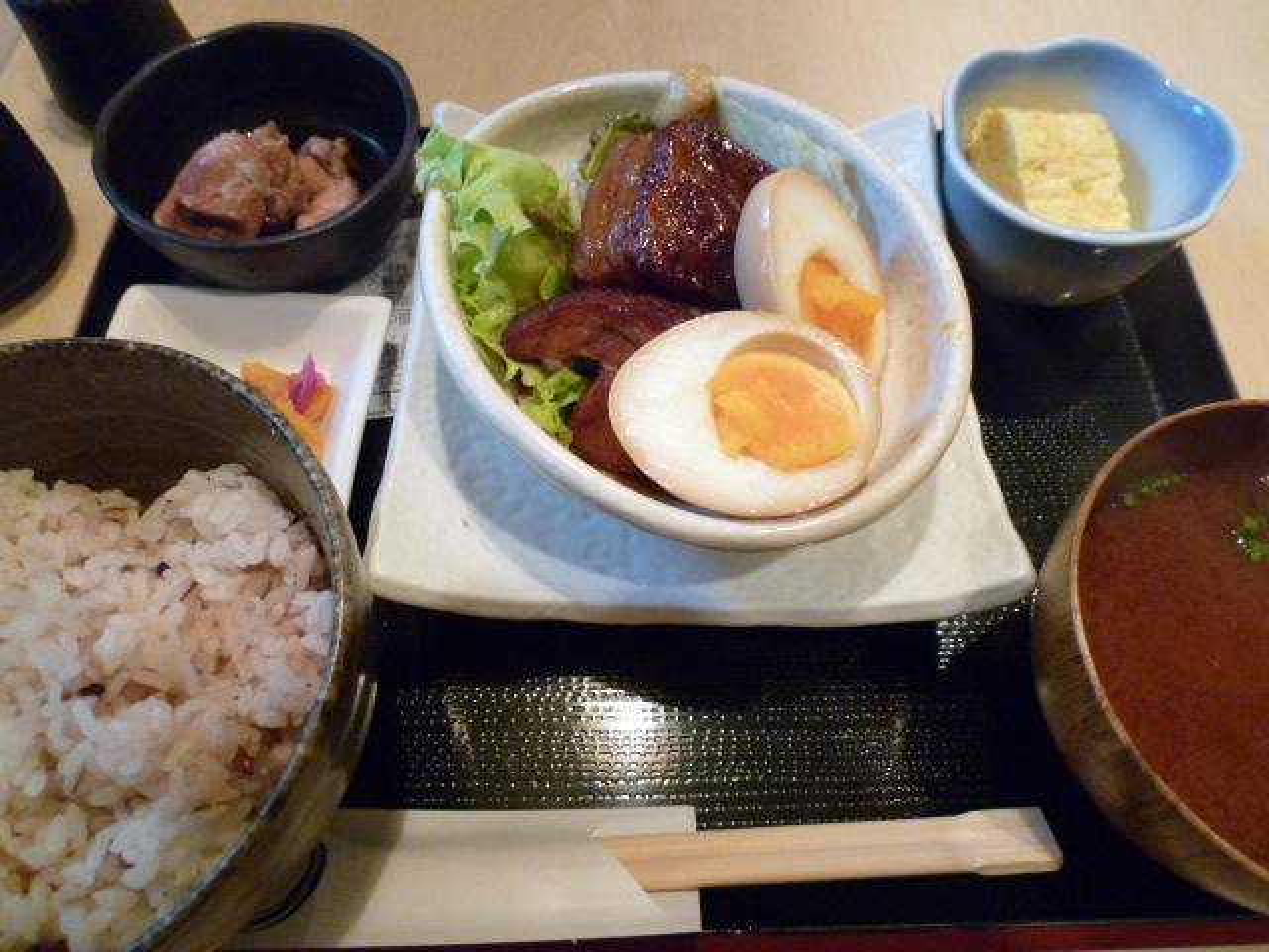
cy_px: 476
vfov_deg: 56.8
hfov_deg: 71.6
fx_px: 880
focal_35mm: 24
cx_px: 634
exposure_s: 1/20
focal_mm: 4.3
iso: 400
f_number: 2.2
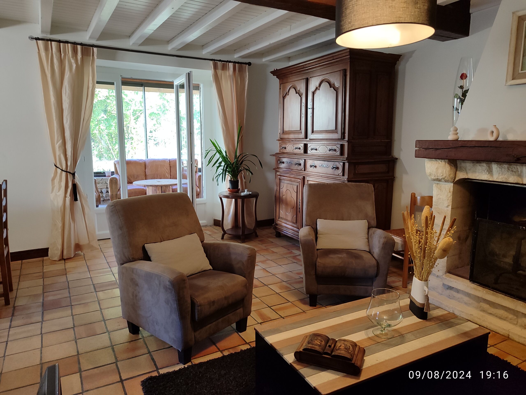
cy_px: 198
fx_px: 380
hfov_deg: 69.4
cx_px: 263
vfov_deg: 54.9
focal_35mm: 25
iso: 244
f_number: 1.89
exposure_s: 1/50
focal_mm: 5.95
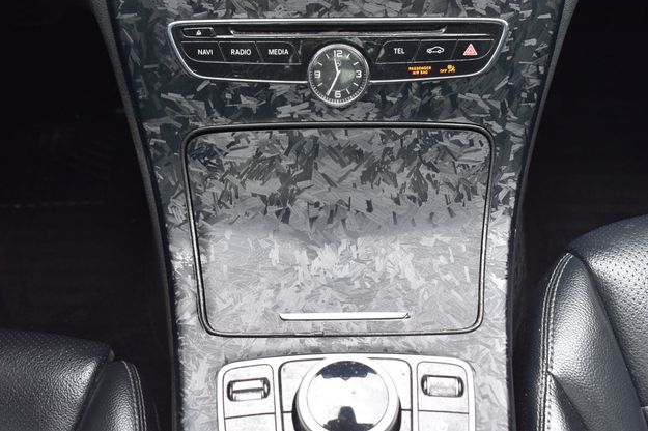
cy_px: 211
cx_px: 323
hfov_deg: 45.5
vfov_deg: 31.2
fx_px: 774
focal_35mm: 43
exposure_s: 1/20
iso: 400
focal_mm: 28
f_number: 6.3
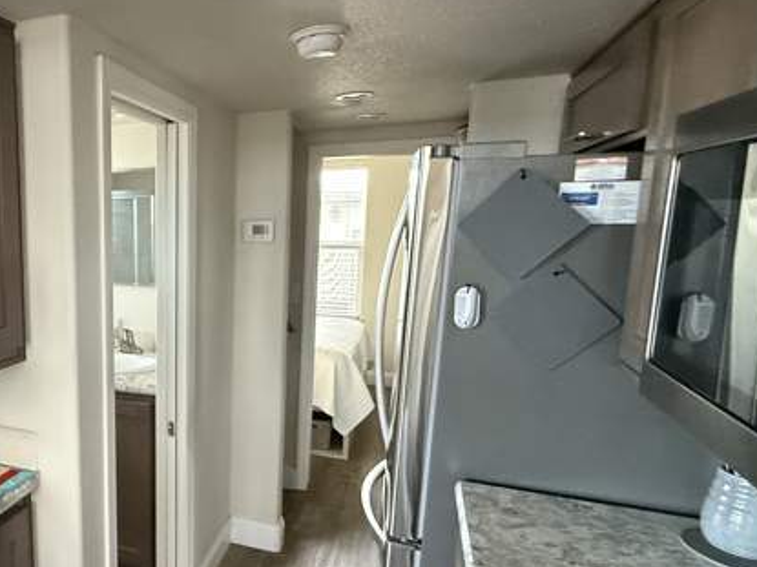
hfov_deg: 59.6
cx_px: 140
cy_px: 319
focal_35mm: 27
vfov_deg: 51.2
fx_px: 590
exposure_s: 1/60
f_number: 2.2
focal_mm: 2.22
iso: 800
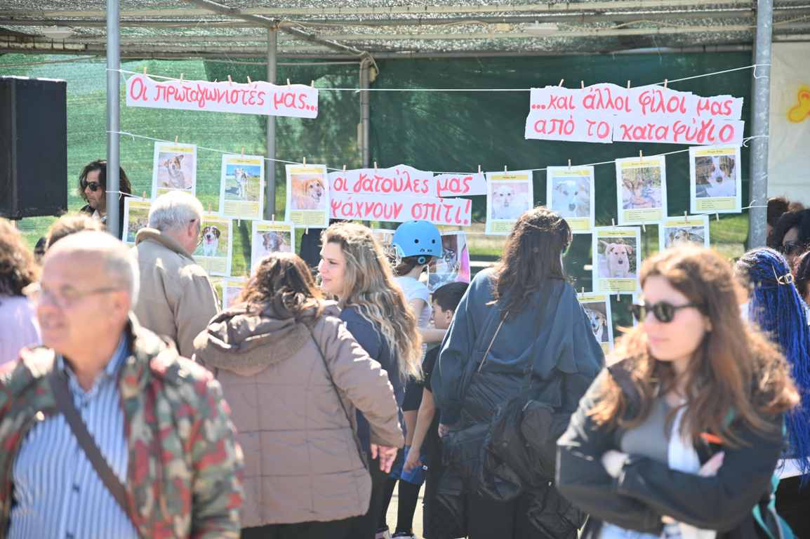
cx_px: 405
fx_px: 1574
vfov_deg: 19.4
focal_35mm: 70
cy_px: 270
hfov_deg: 28.9
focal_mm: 70
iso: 100
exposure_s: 1/320
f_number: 2.8
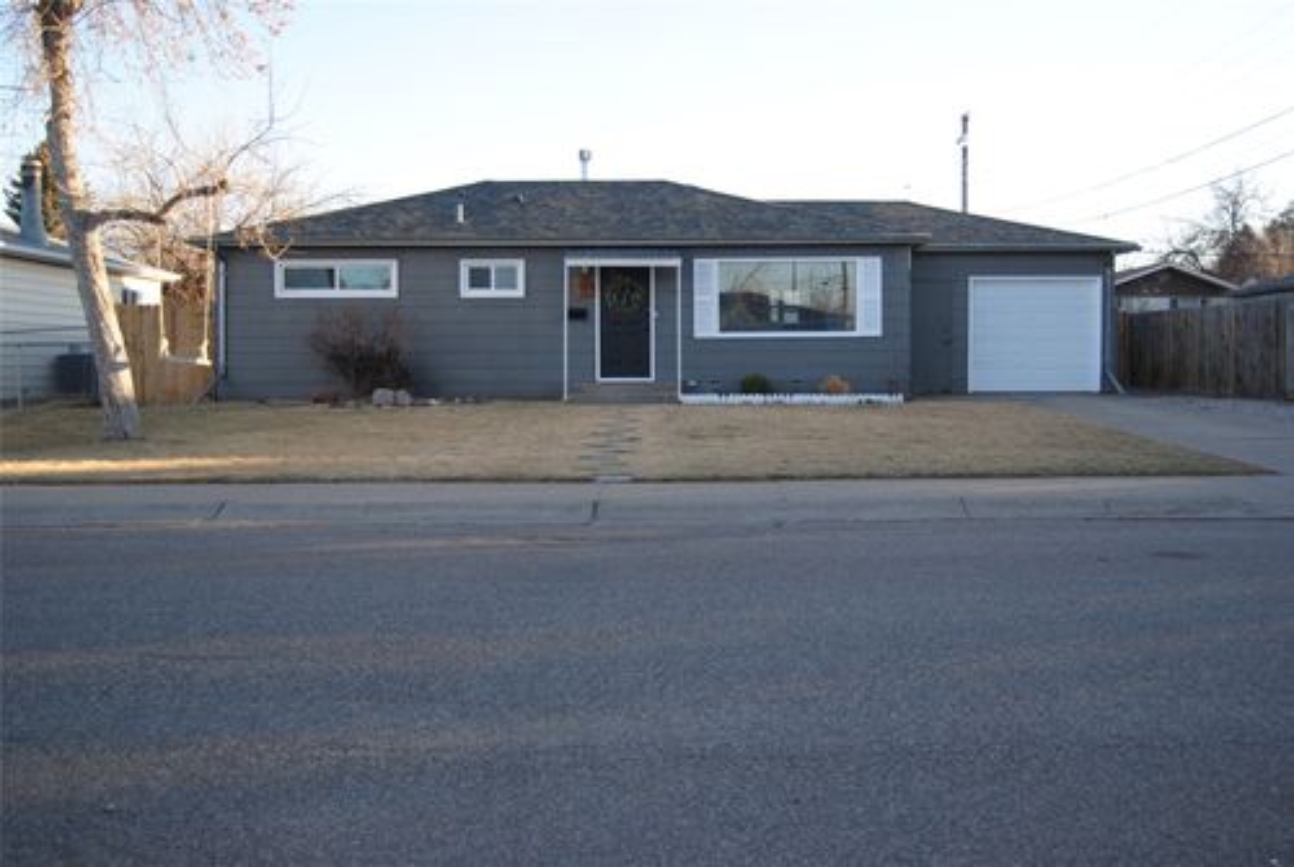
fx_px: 1404
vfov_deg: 34.3
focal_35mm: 39
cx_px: 647
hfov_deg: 49.5
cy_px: 434
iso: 200
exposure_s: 1/320
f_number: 4
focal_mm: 26
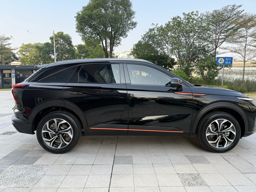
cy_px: 95
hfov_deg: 69.4
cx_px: 132
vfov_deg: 54.9
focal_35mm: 25
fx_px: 185
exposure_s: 1/497
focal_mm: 6.76
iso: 100
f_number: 1.78
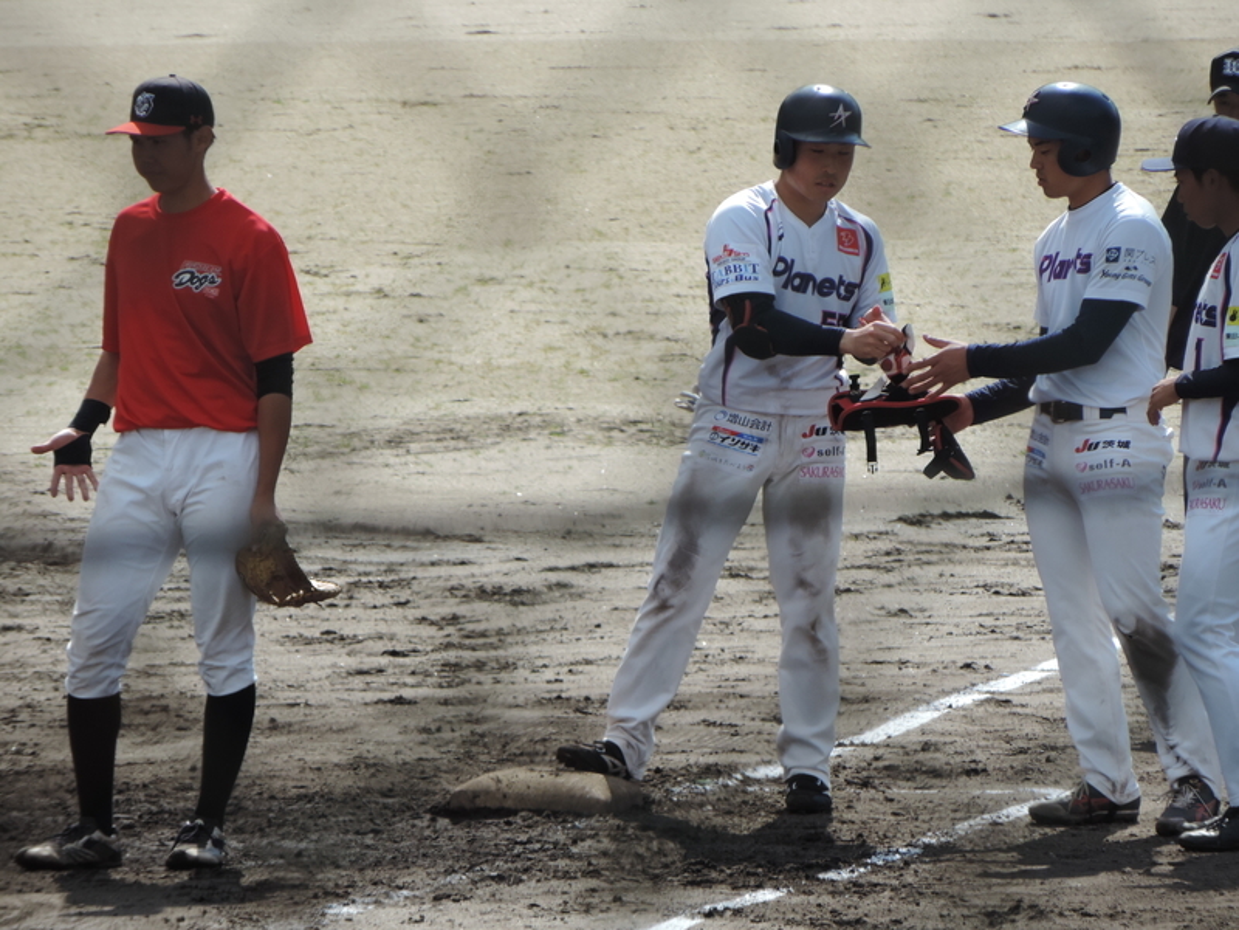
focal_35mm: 550
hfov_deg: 3.6
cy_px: 465
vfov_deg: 2.7
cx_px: 620
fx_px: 19686
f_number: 4.9
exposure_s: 1/400
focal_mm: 98.1
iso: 80
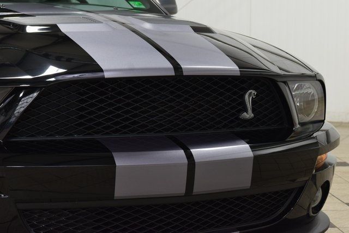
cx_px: 174
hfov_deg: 19.5
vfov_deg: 13.0
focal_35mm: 105
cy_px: 116
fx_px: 1018
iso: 1250
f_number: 7.1
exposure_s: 1/30
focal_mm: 70
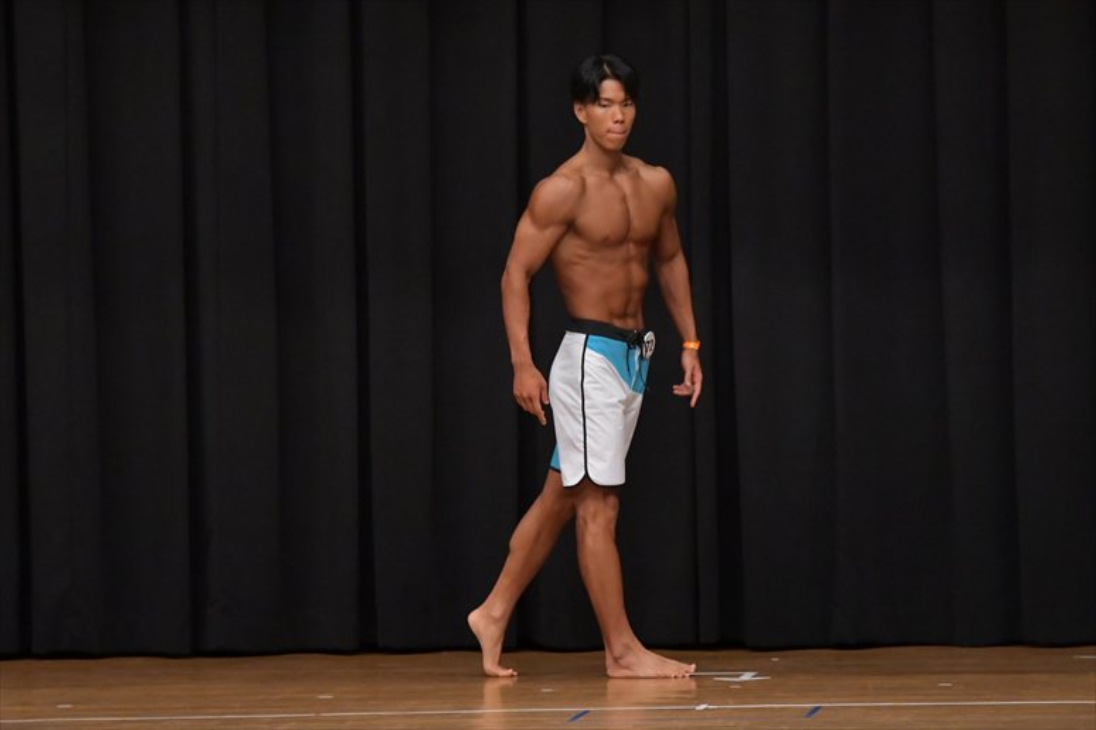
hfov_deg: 8.1
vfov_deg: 5.4
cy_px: 365
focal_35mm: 255
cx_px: 548
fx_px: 7760
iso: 6400
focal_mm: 170
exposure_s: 1/400
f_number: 5.6
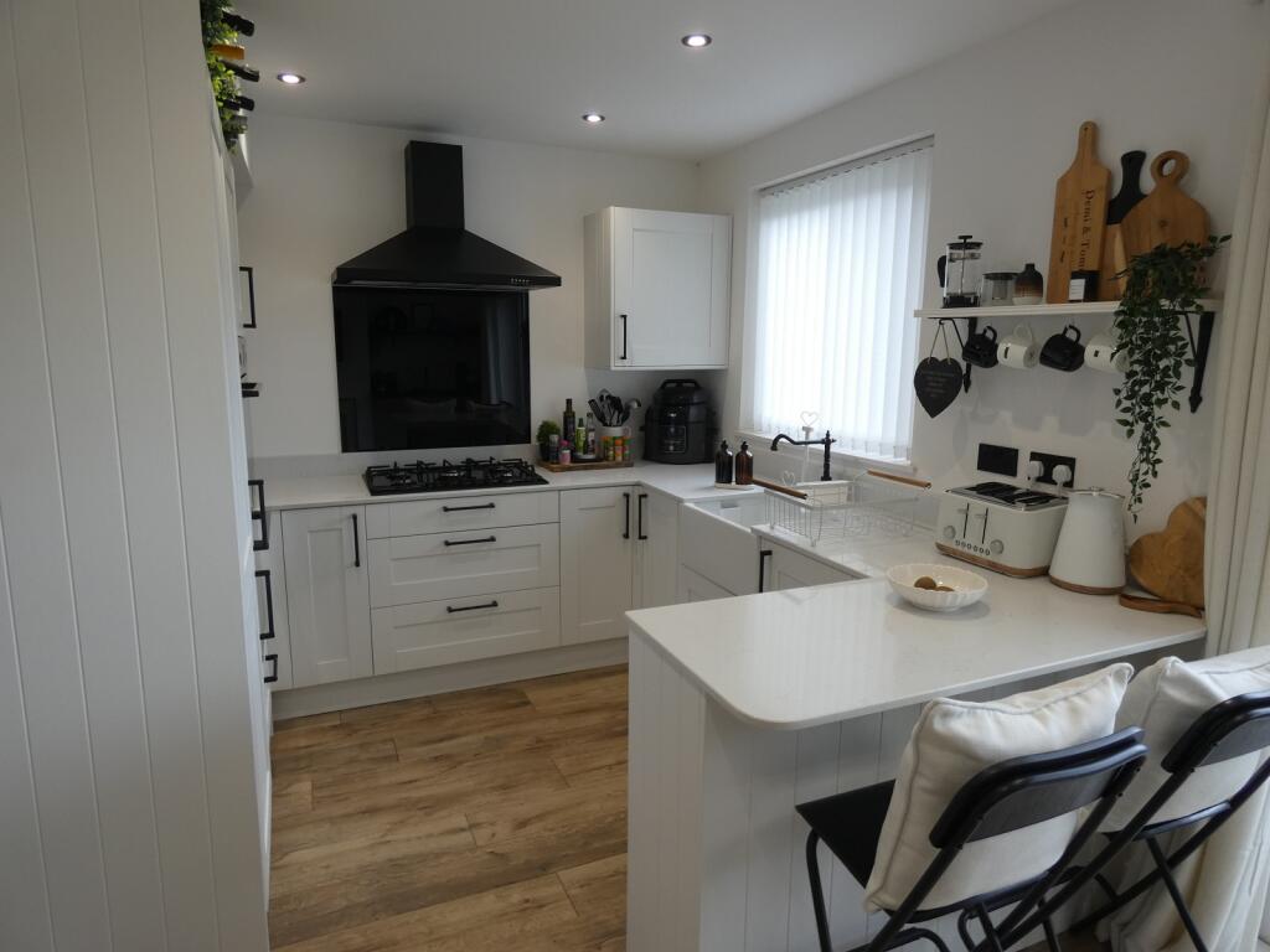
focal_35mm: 20
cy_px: 476
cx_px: 635
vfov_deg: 66.0
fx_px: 734
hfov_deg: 81.7
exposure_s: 1/60
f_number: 2.8
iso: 80
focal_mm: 3.6
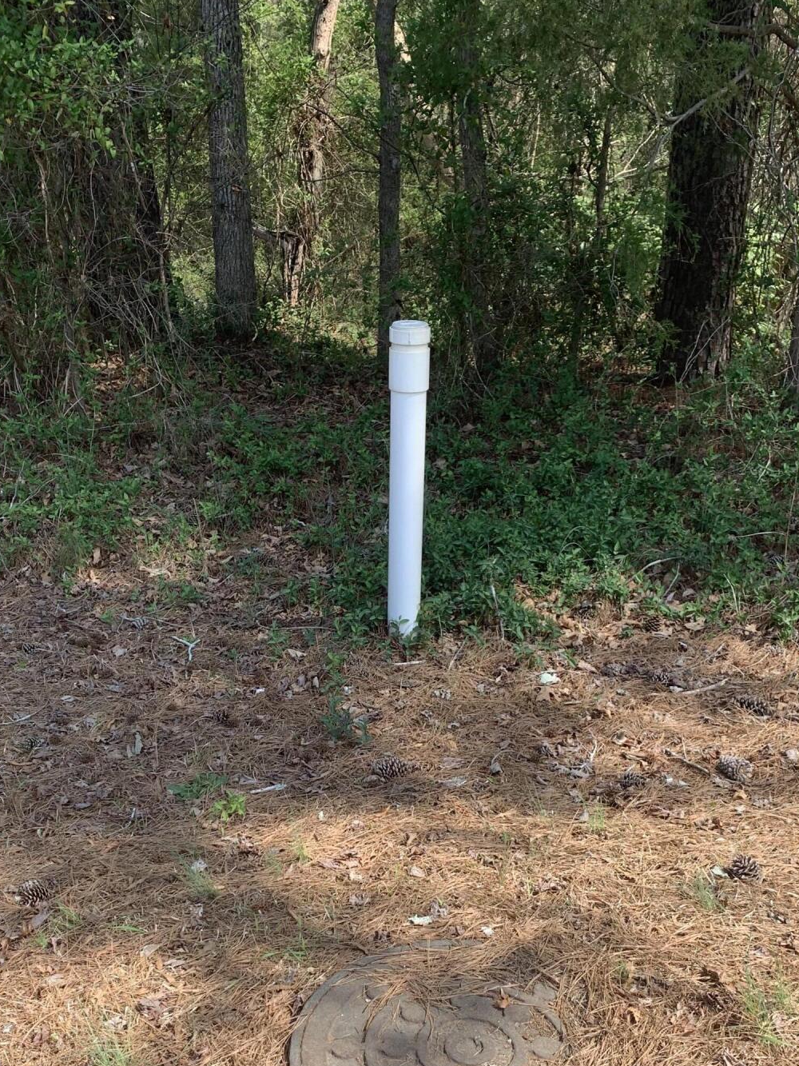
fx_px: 1200
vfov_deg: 46.9
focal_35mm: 39
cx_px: 399
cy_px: 733
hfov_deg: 36.8
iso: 25
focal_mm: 4.25
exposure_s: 1/669
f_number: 1.8
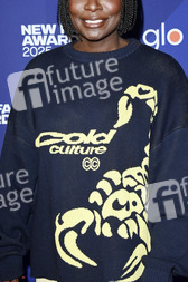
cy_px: 140
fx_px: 683
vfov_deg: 23.4
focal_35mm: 87
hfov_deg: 15.7
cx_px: 97
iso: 500
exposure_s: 1/250
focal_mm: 55
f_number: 6.3
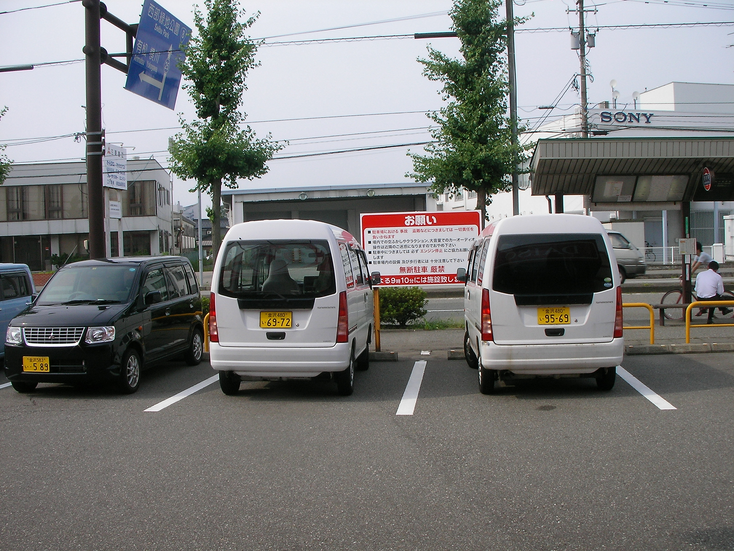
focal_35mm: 38
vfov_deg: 37.7
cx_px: 367
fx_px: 806
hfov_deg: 49.0
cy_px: 276
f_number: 5.6
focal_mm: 6.3
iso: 50
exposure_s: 1/188
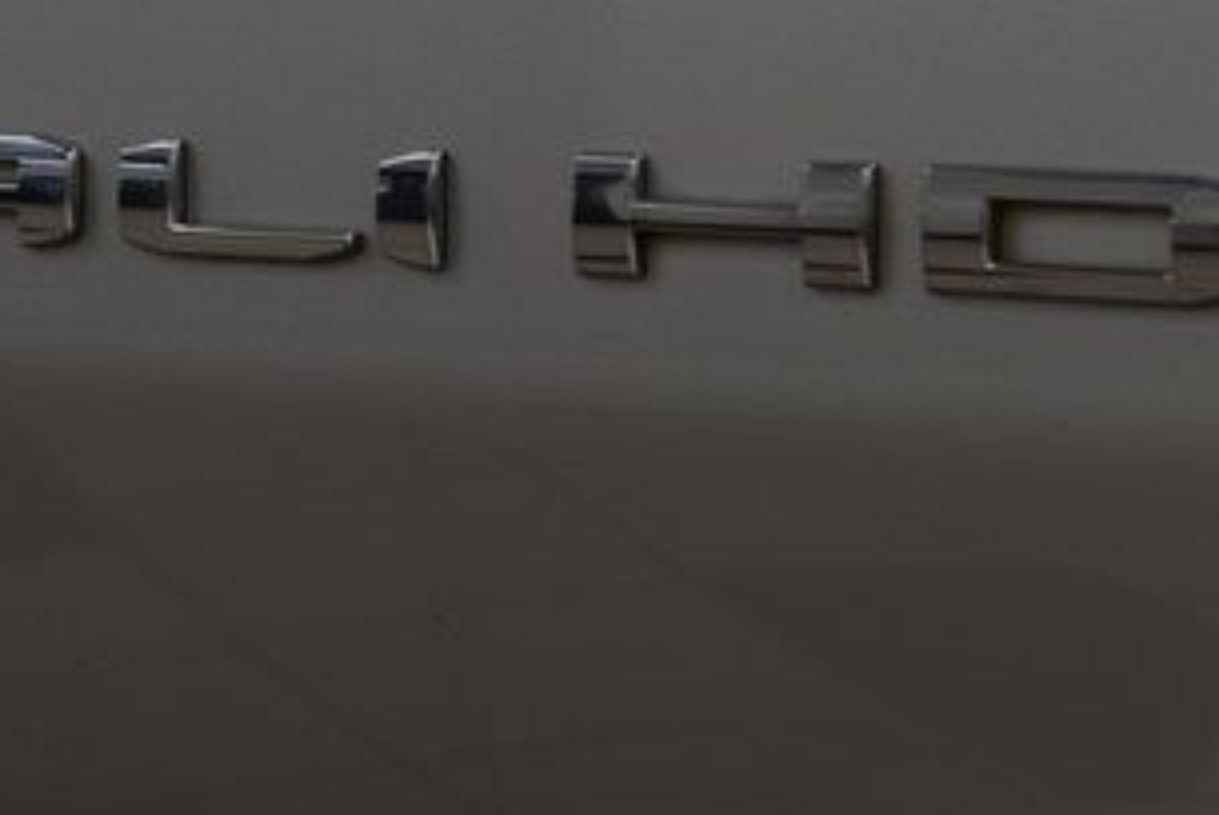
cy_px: 182
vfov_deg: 7.8
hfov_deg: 11.6
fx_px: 5965
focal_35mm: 176
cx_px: 204
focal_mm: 56
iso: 560
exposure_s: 1/30
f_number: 7.1
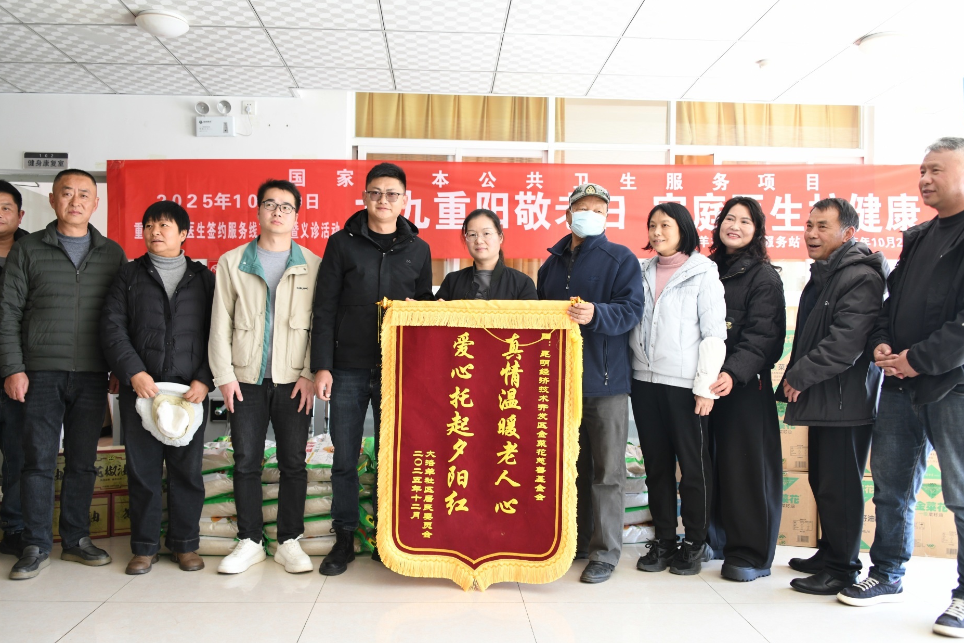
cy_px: 329
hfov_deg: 63.6
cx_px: 467
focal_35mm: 29
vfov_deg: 45.0
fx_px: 776
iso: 800
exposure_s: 1/100
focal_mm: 28
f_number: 5
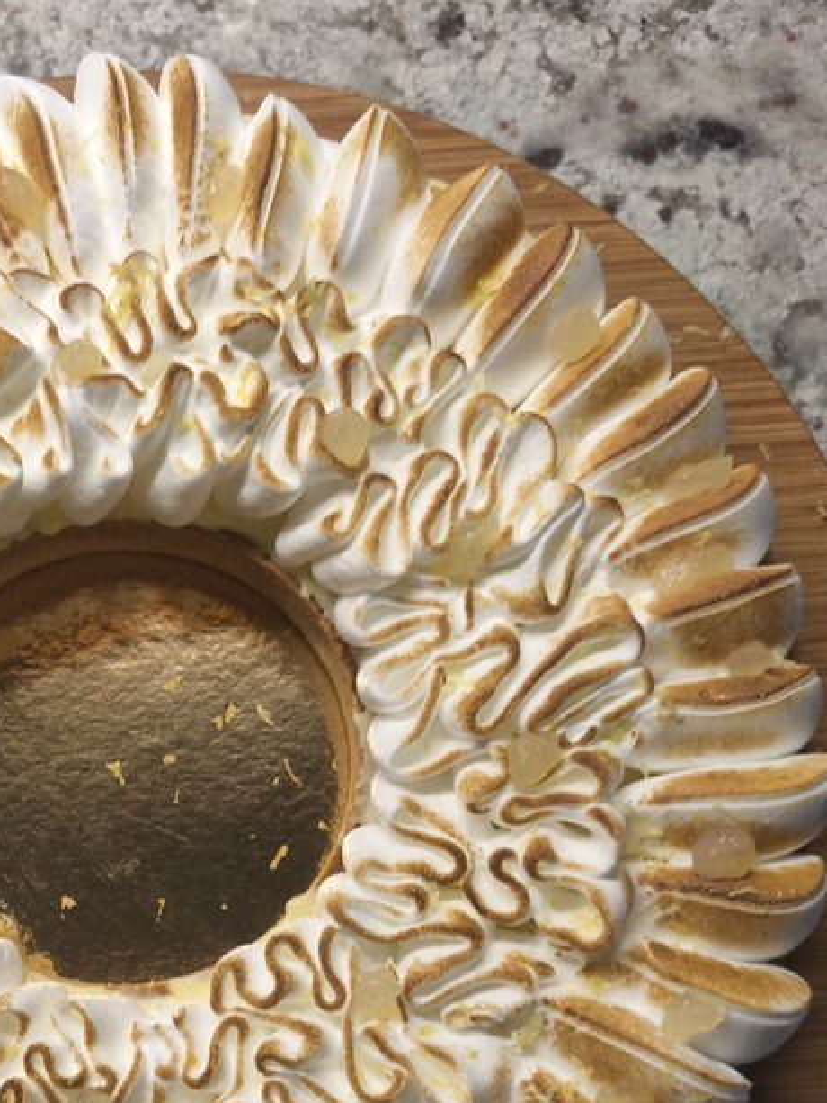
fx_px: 1274
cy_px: 869
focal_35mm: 40
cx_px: 165
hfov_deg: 34.8
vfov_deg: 44.7
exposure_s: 1/100
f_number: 1.6
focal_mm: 6.57
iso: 200
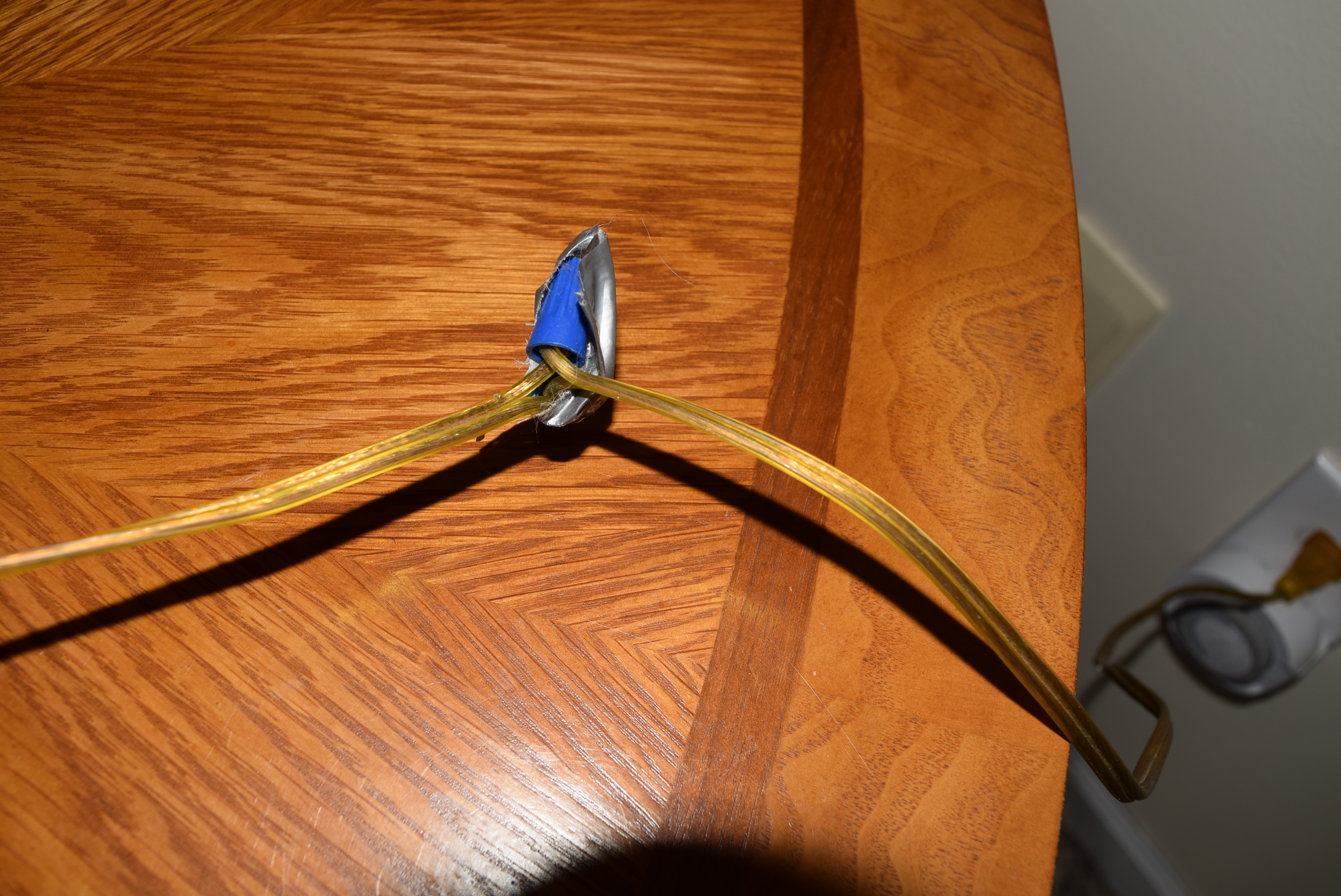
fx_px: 1118
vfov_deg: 43.7
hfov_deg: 61.9
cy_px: 448
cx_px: 670
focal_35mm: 30
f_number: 8
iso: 100
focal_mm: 20
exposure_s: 1/60
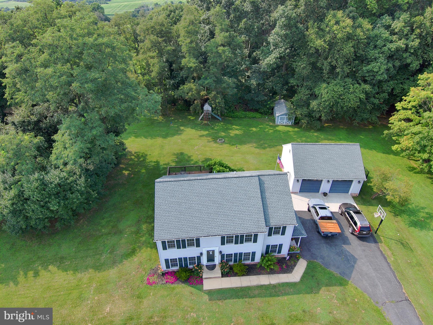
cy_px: 162
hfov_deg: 79.0
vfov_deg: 63.4
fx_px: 263
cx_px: 216
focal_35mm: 21
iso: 100
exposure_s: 1/327
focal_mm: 3.7
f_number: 2.8
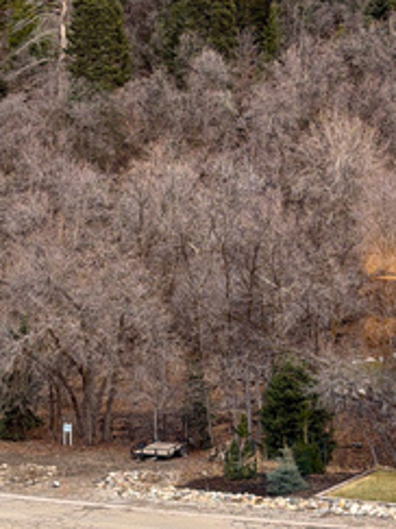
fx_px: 1160
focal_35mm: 76
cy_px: 216
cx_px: 281
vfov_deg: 25.6
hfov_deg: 19.3
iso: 80
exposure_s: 1/133
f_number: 1.78
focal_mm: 6.76
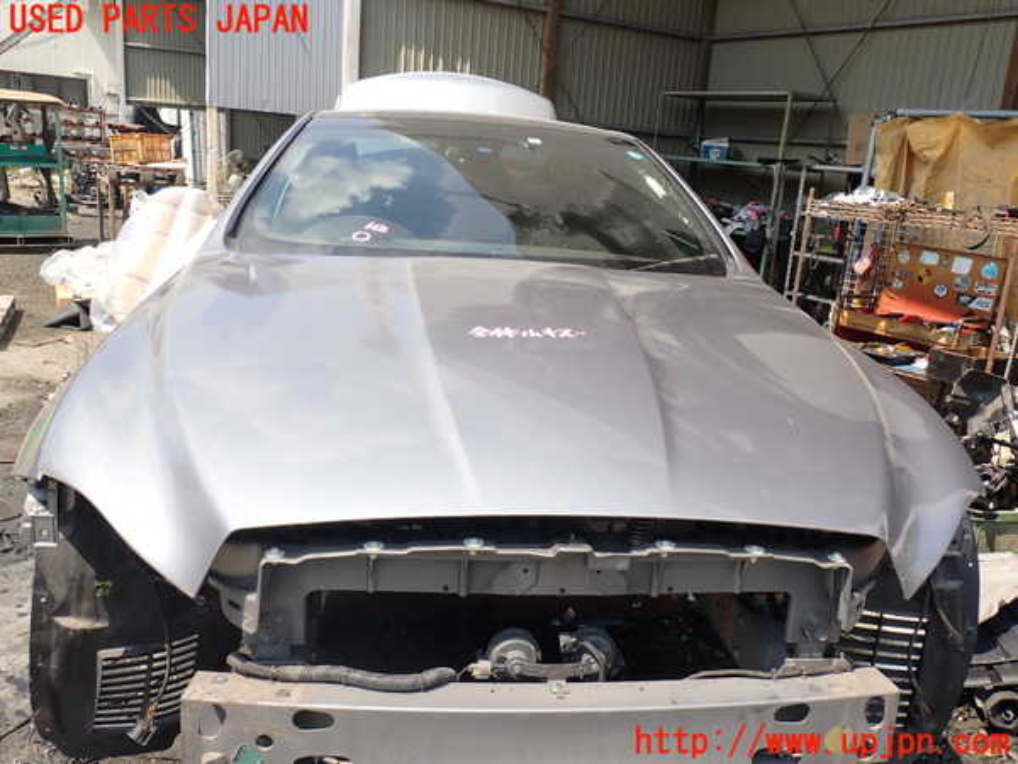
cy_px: 382
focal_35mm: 30
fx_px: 882
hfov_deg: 60.0
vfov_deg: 46.8
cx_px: 509
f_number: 3.2
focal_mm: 5.4
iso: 100
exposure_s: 1/500
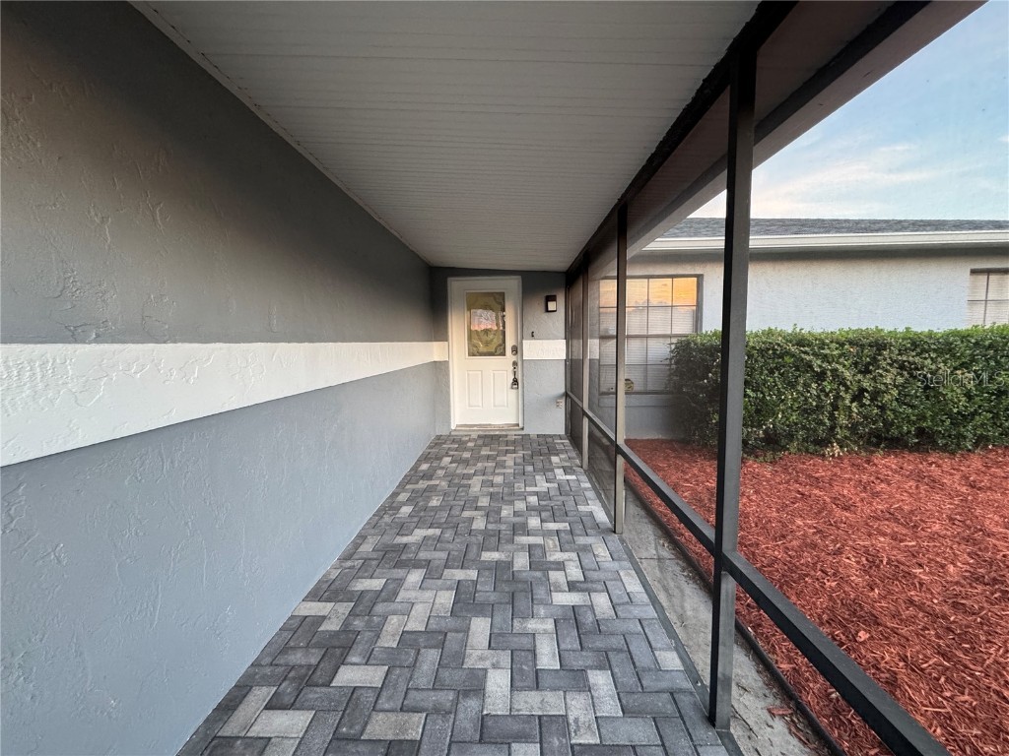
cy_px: 378
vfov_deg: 85.7
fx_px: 408
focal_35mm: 14
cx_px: 504
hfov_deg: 102.1
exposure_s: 1/60
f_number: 2.2
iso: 250
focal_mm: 2.22
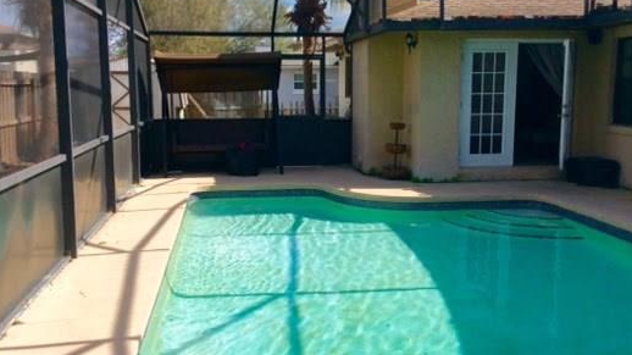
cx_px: 323
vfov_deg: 27.7
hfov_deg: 47.4
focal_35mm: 43
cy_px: 181
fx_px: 720
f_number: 2.4
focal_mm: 3.3
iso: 32
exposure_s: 1/986
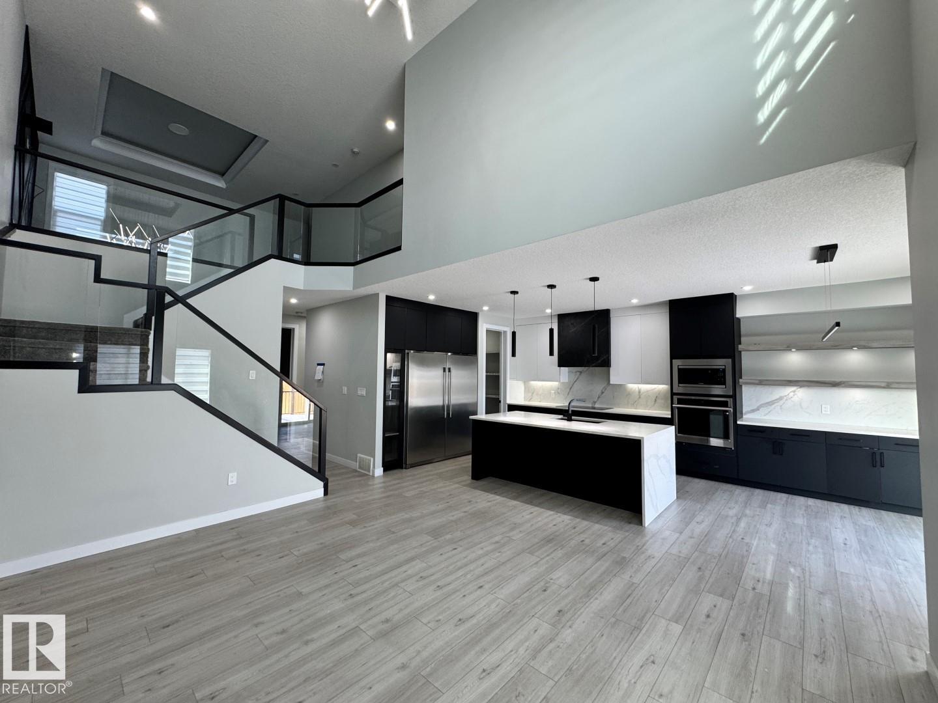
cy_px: 352
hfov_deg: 102.1
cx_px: 469
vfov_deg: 85.7
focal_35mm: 14
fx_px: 379
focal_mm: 2.22
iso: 160
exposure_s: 1/120
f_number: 2.2
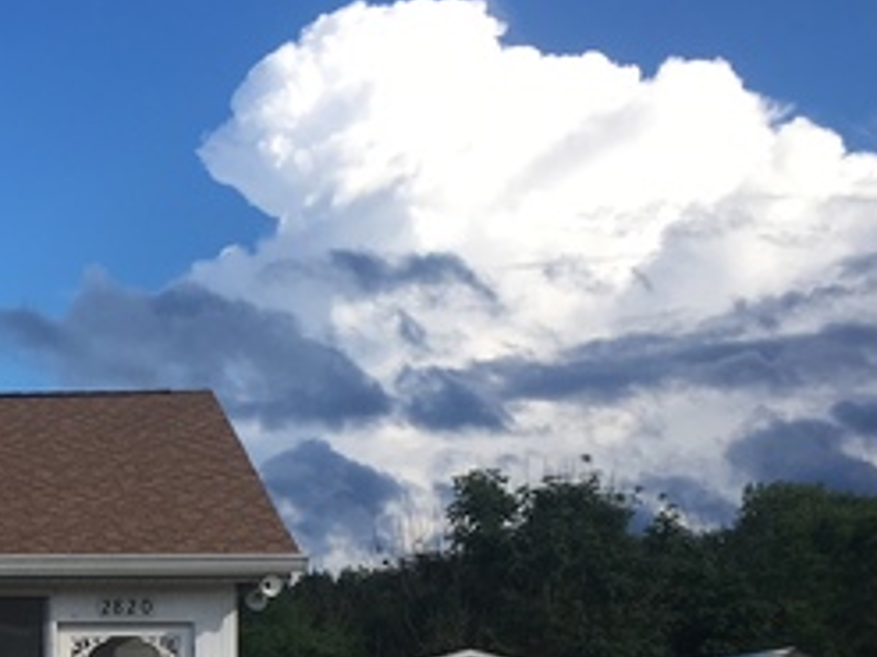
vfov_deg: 19.1
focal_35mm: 74
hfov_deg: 24.2
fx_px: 1874
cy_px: 705
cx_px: -140
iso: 25
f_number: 2.2
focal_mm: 4.15
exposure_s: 1/927
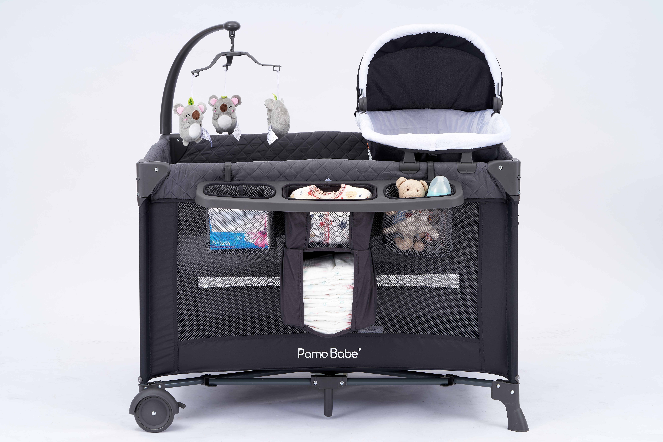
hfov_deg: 23.9
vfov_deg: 16.1
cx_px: 332
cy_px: 221
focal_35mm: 85
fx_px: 1565
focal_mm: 85
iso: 100
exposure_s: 1/160
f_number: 13
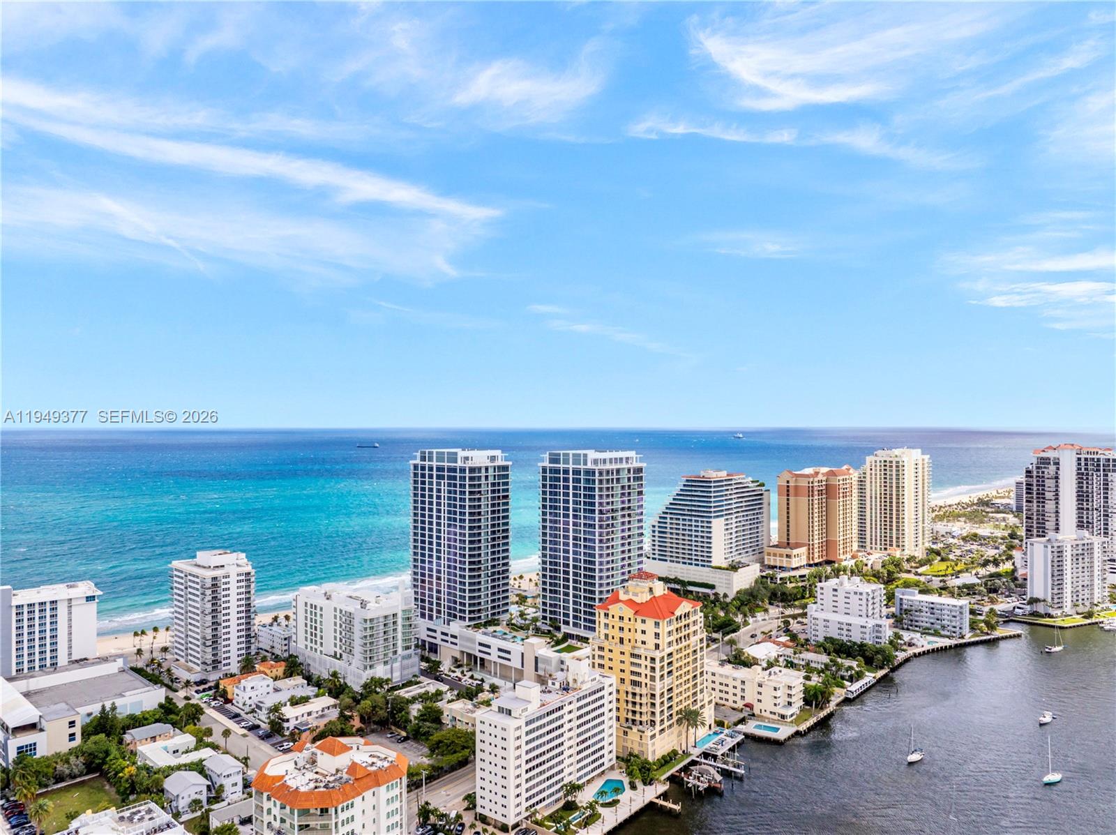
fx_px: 773
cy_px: 418
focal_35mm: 24
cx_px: 558
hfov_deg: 71.6
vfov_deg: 56.7
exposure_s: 1/640
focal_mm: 12.29
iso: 100
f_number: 5.6
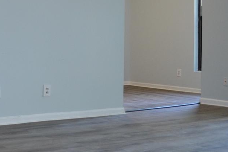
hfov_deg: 30.3
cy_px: 55
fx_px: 393
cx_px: 4
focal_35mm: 62
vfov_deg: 21.9
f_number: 3.5
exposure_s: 1/60
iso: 800
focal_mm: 18
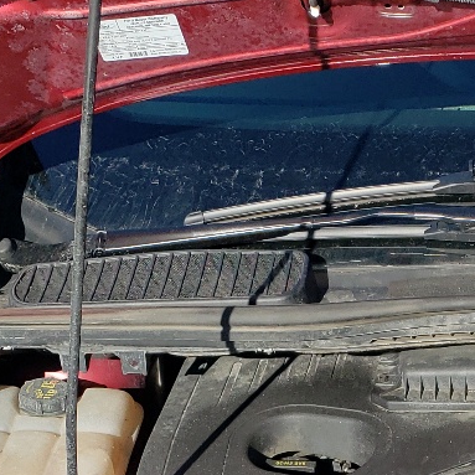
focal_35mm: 96
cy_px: 651
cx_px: 539
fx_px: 1490
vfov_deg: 16.9
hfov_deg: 17.4
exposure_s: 1/2500
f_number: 1.5
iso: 50
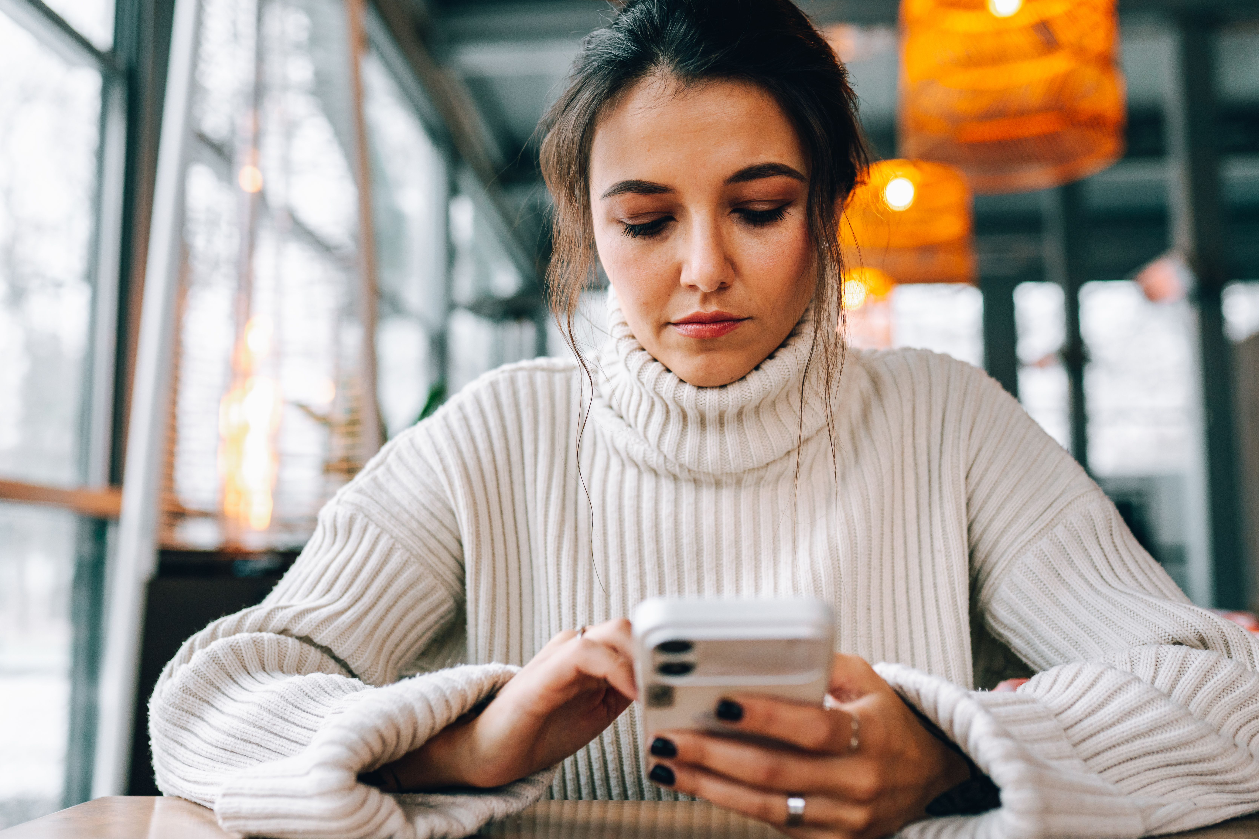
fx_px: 1259
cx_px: 647
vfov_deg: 36.9
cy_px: 425
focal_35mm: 36
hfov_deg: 53.1
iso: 500
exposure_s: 1/200
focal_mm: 35
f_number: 2.2
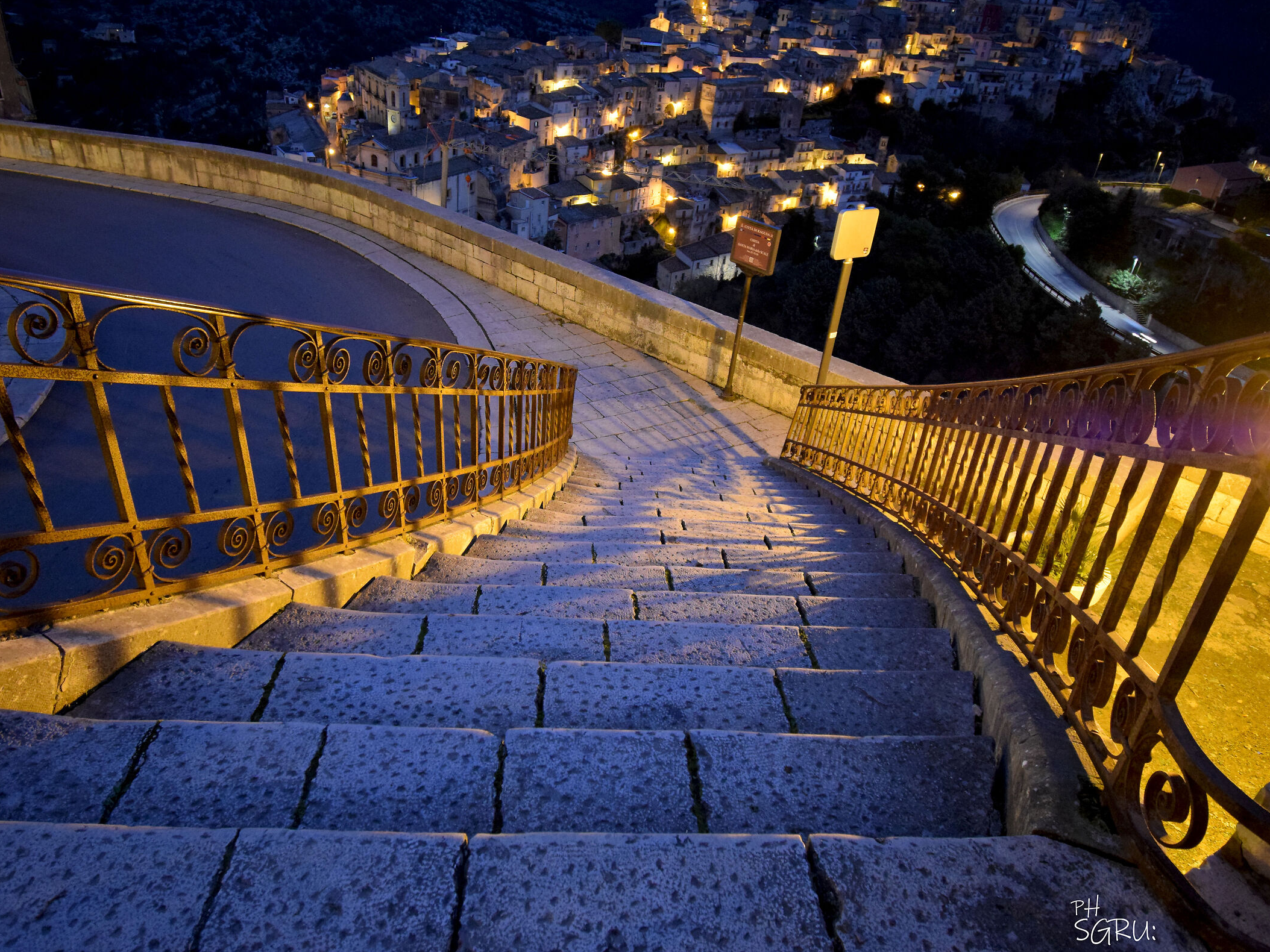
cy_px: 480
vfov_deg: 58.9
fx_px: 844
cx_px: 591
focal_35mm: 23
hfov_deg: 73.8
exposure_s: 1/4
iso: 3200
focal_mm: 14
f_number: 5
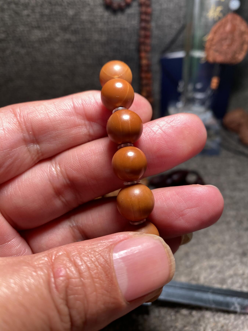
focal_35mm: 25
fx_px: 239
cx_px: 124
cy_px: 166
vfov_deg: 69.4
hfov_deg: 54.9
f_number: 1.8
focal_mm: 4.25
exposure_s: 1/100
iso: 40
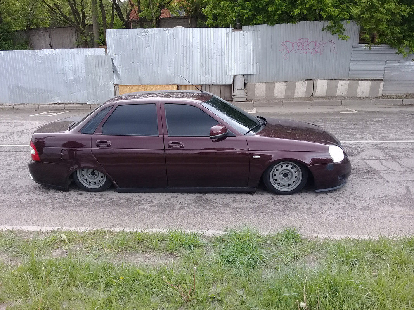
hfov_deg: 58.4
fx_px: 371
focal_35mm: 31
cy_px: 155
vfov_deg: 45.4
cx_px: 207
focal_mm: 3.3
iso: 50
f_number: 2.2
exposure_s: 1/133
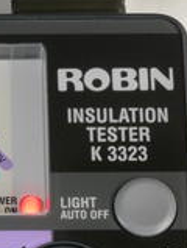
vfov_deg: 6.5
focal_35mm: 306
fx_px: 2195
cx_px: -106
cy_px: 187
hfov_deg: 4.8
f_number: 22
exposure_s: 1/1.3
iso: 800
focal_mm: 61
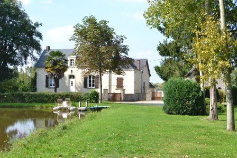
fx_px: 346
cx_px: 118
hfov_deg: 37.8
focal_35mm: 52
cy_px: 79
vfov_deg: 25.8
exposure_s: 1/640
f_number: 5.6
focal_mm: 35
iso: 400
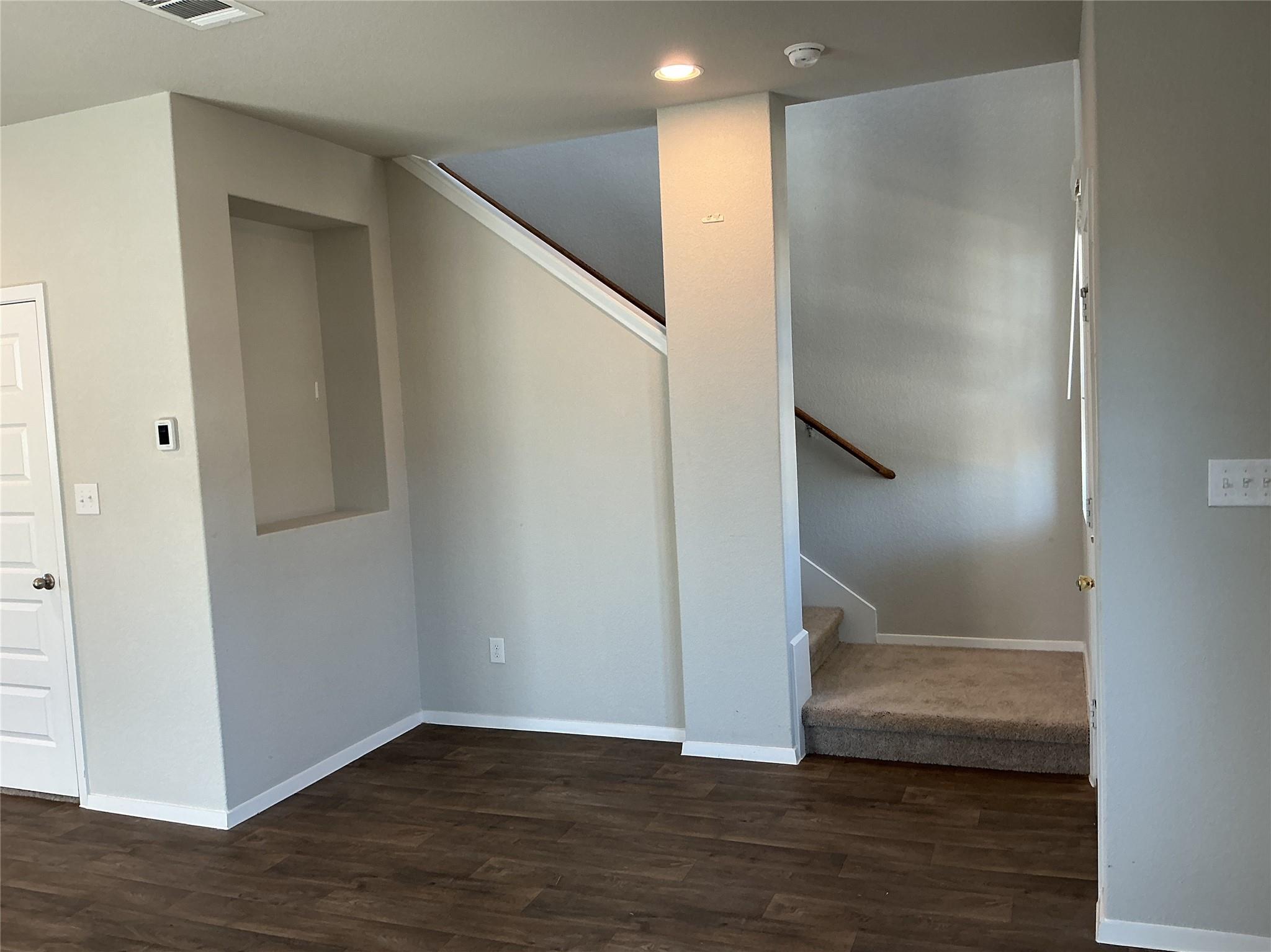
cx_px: 636
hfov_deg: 61.7
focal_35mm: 29
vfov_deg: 48.2
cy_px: 476
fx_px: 1065
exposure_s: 1/60
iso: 40
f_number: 1.8
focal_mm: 3
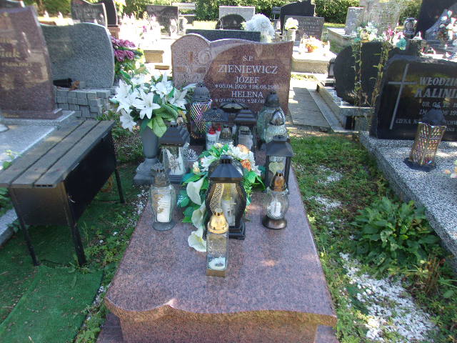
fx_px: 356
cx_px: 228
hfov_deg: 65.3
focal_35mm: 27
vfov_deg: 51.4
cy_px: 172
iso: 80
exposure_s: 1/90
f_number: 3
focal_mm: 4.9
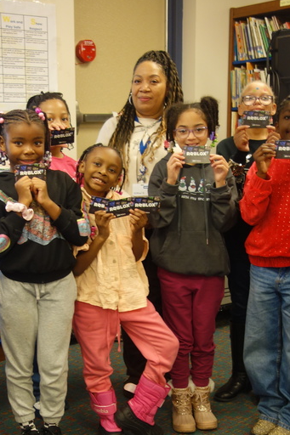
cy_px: 265
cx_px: 96
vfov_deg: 35.5
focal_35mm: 56
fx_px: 677
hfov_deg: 24.1
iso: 160
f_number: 1.8
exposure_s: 1/30
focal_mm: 10.4
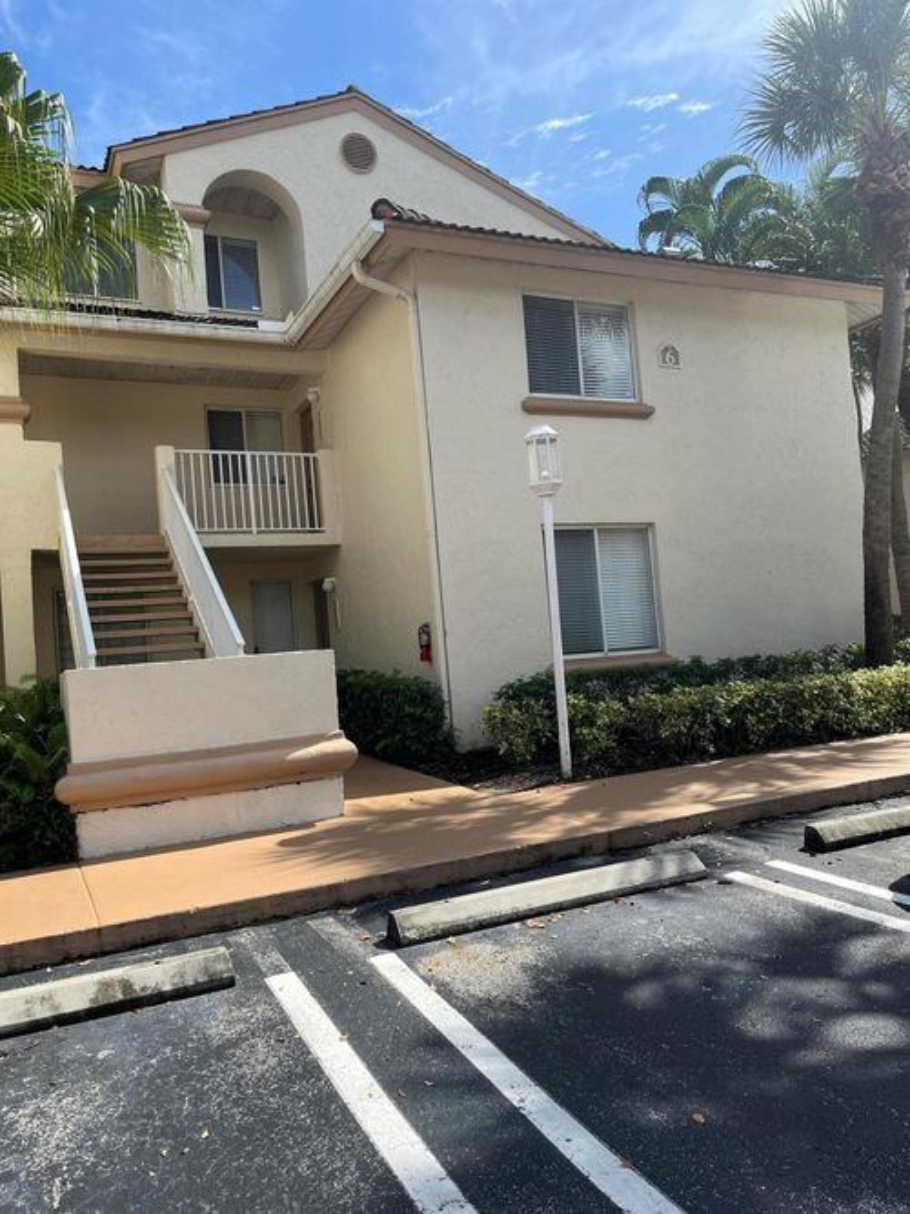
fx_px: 912
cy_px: 607
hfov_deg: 53.0
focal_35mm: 26
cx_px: 455
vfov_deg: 67.3
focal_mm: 5.1
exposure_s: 1/2632
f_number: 1.6
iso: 50
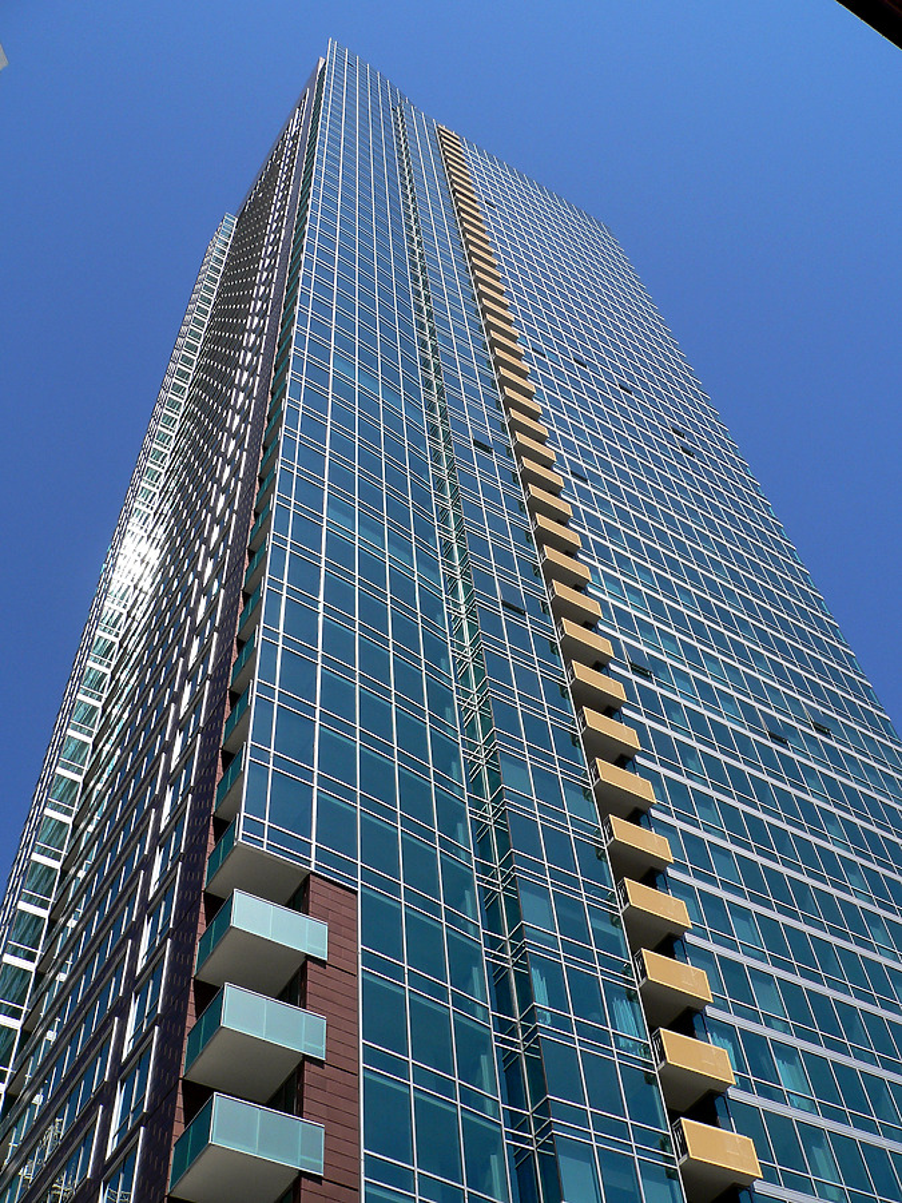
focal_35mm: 36
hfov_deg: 39.7
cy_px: 602
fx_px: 1251
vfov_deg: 51.4
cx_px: 451
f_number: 5.2
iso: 80
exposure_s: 1/500
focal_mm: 6
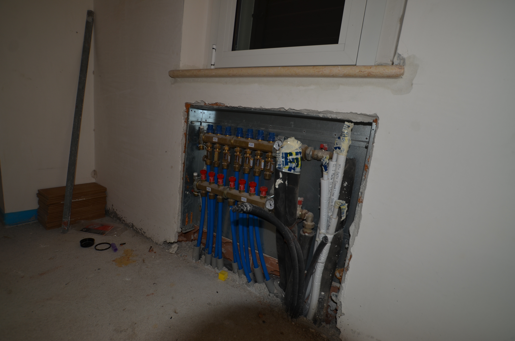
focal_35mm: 16
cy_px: 170
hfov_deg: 95.1
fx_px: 236
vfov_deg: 71.8
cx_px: 258
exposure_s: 1/60
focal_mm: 11
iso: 100
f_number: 4.5
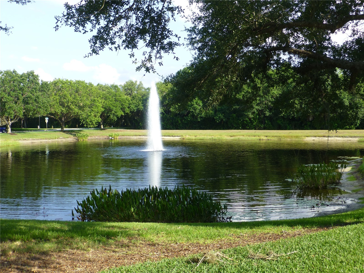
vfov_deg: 36.0
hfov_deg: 46.8
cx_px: 182
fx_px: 421
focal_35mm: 40
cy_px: 136
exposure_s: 1/250
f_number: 3.9
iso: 100
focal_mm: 6.9
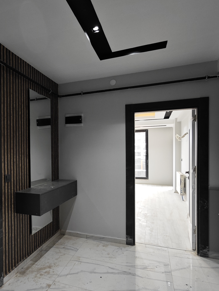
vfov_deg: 71.5
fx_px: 202
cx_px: 68
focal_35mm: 24
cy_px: 155
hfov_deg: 55.3
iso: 250
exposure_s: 1/50
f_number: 1.8
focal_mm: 2.03
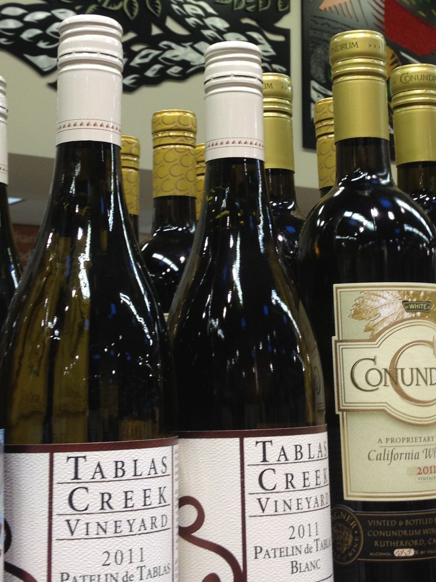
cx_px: 254
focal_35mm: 69
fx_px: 1159
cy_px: 167
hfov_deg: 21.3
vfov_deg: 27.9
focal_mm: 4.28
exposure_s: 1/40
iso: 50
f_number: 2.4
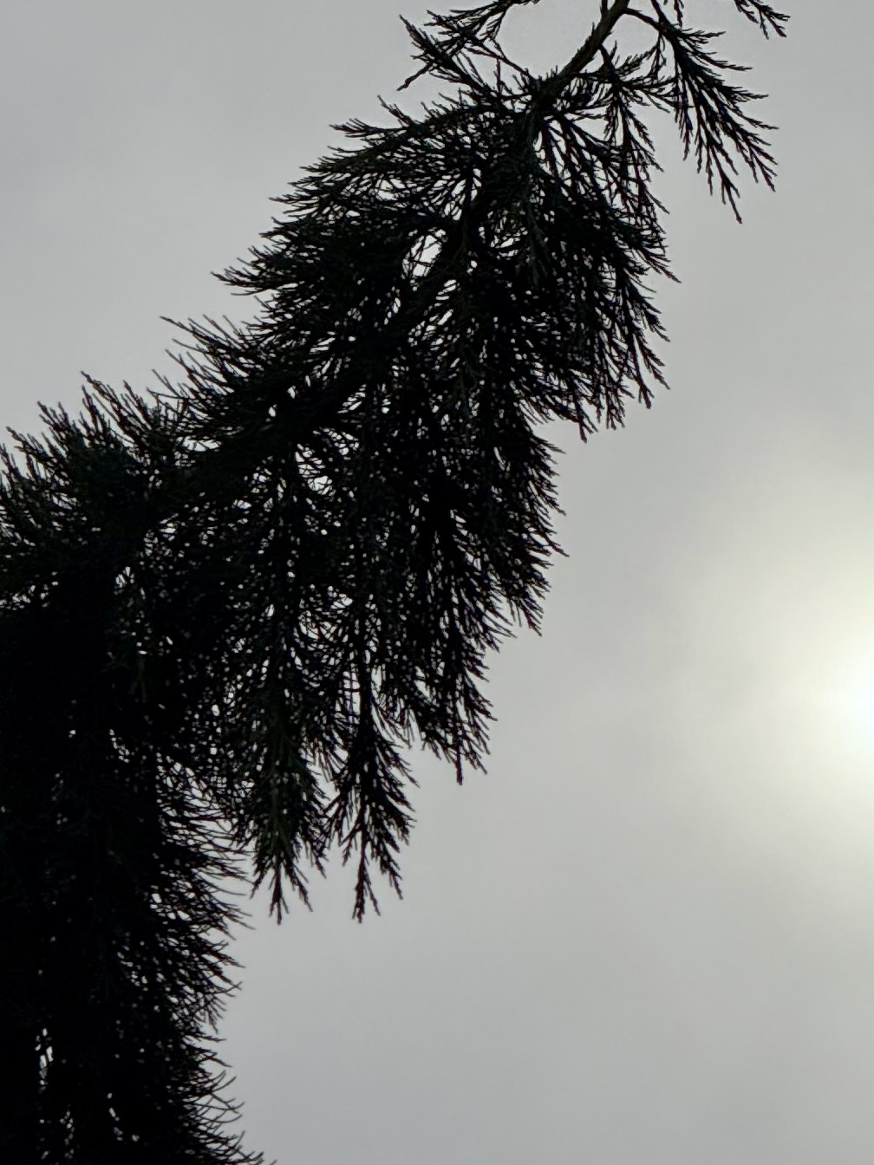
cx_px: 528
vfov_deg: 5.5
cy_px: 1272
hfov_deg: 4.1
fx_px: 12119
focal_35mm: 360
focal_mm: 15.66
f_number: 2.8
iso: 32
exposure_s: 1/3195
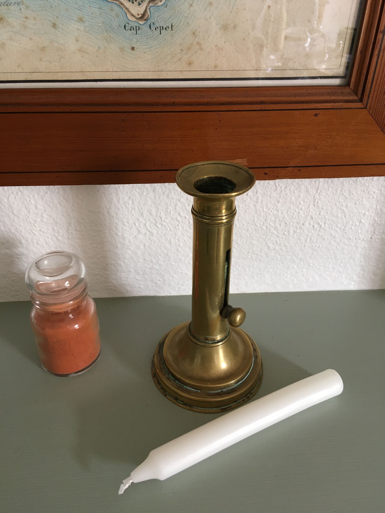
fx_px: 430
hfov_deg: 48.2
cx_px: 192
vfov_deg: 61.7
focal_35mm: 29
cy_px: 256
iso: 125
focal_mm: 4.15
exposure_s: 1/33
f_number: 2.2
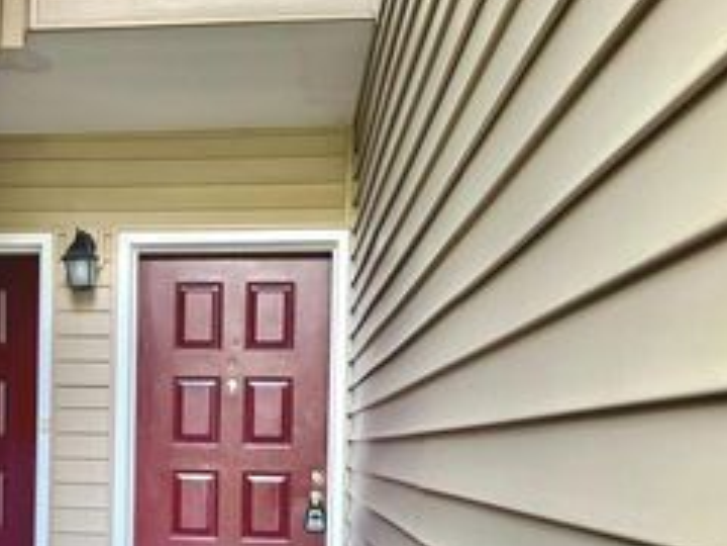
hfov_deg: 36.8
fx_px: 1050
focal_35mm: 50
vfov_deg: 28.4
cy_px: 450
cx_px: 139
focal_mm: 6.76
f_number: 1.78
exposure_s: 1/105
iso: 200
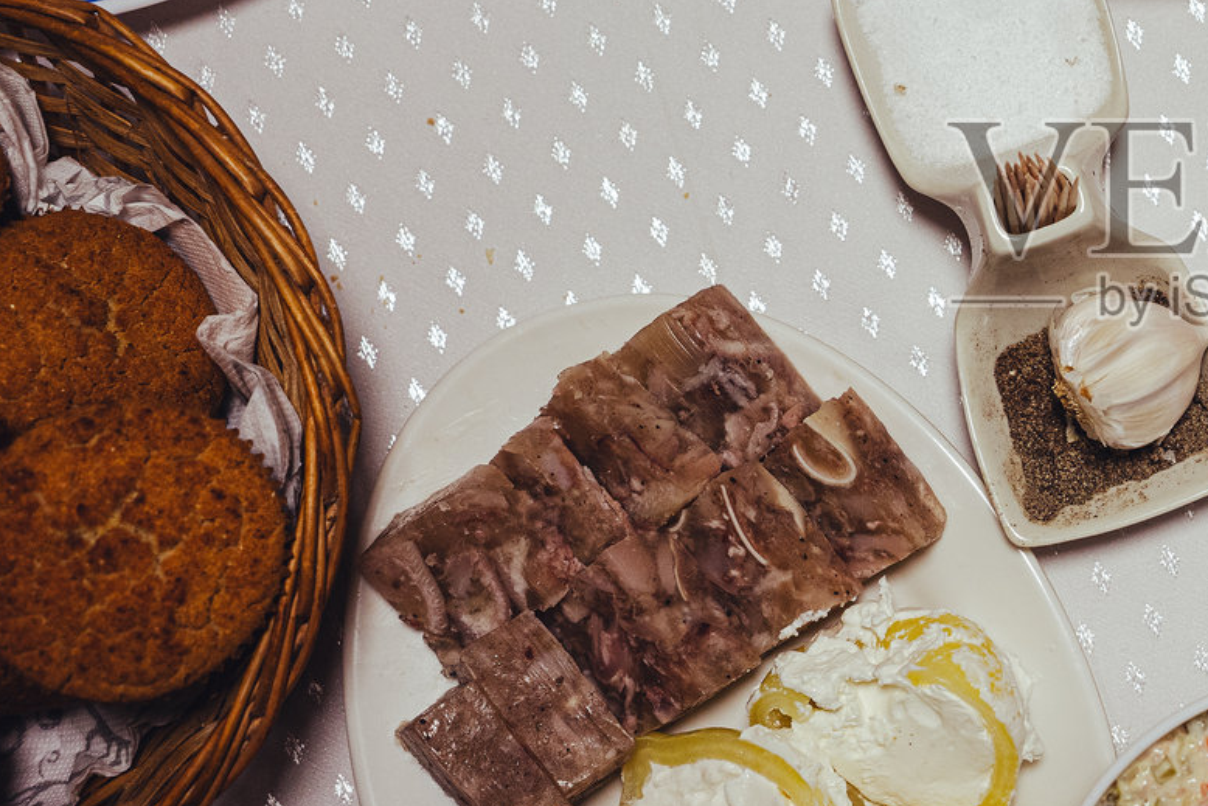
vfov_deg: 18.8
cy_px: 226
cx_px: 1206
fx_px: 2416
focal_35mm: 72
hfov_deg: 26.6
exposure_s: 1/50
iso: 400
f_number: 4.5
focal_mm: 35
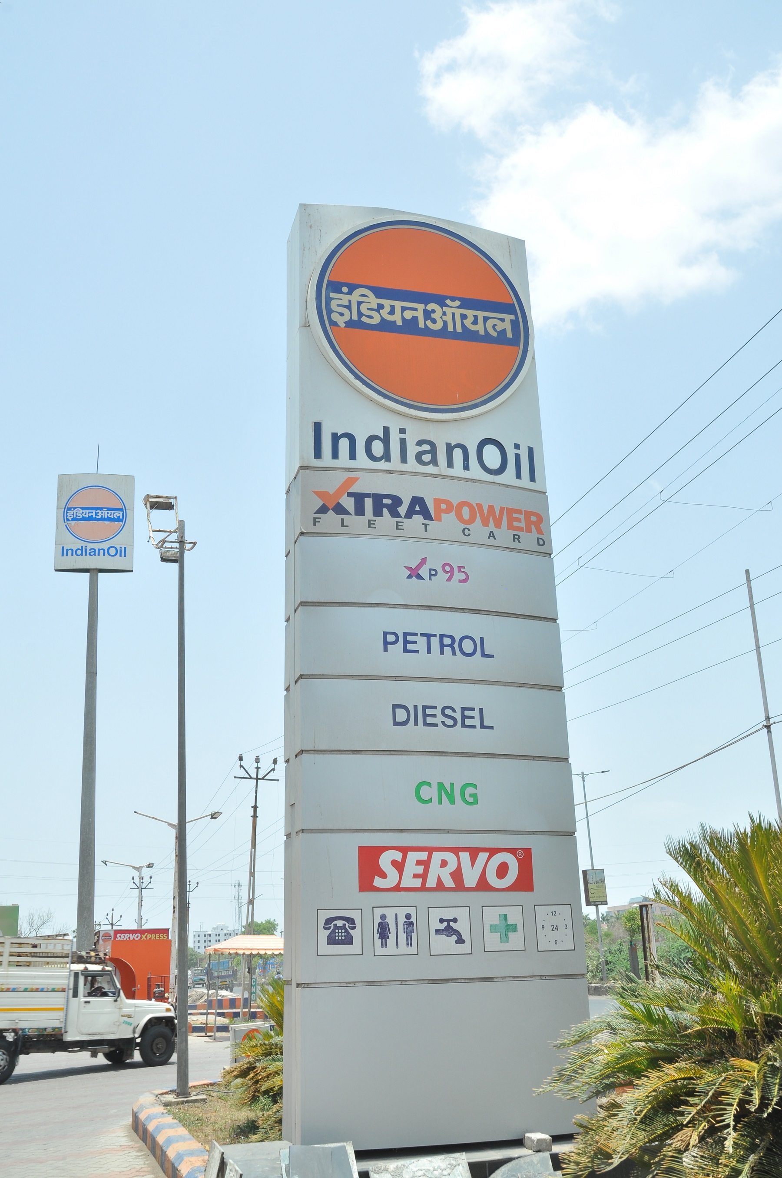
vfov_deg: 57.3
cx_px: 391
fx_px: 1078
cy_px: 589
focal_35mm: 33
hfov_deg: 39.9
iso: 200
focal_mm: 22
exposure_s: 1/125
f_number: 13
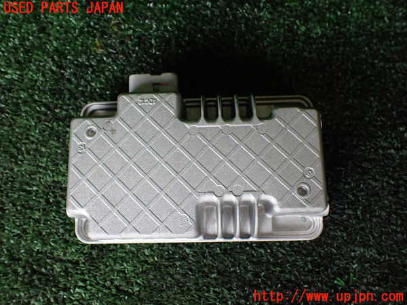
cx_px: 204
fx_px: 353
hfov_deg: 60.0
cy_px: 152
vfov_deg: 46.8
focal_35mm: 30
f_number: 2.3
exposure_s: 1/125
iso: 500
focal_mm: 5.4
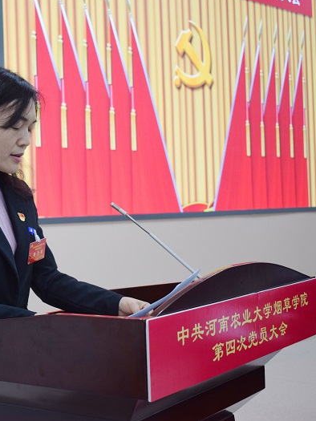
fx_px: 775
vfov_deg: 30.4
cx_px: 35
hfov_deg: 22.5
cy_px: 210
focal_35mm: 64
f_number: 4.2
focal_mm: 29
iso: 800
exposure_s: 1/60
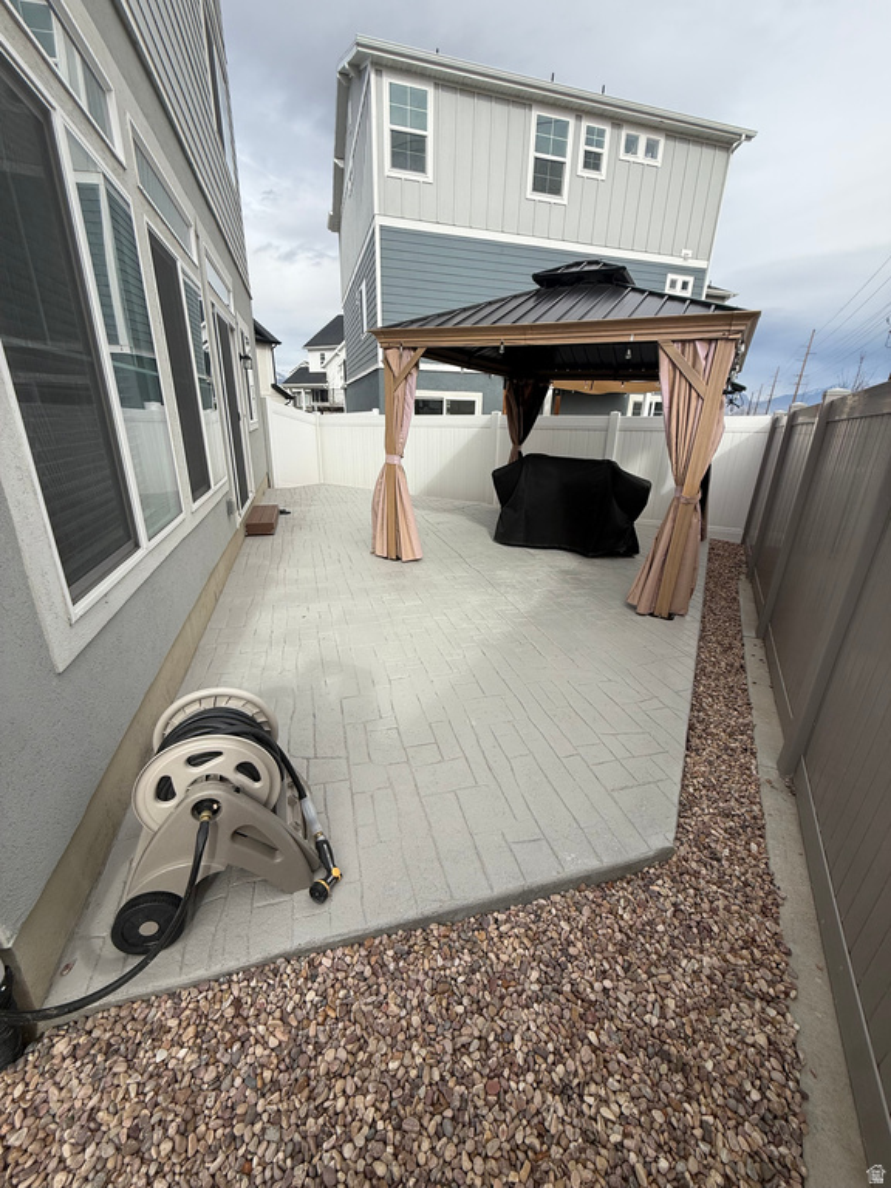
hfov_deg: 85.7
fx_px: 480
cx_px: 446
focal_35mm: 14
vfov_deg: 102.1
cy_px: 594
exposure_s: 1/1464
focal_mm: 2.22
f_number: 2.2
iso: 50
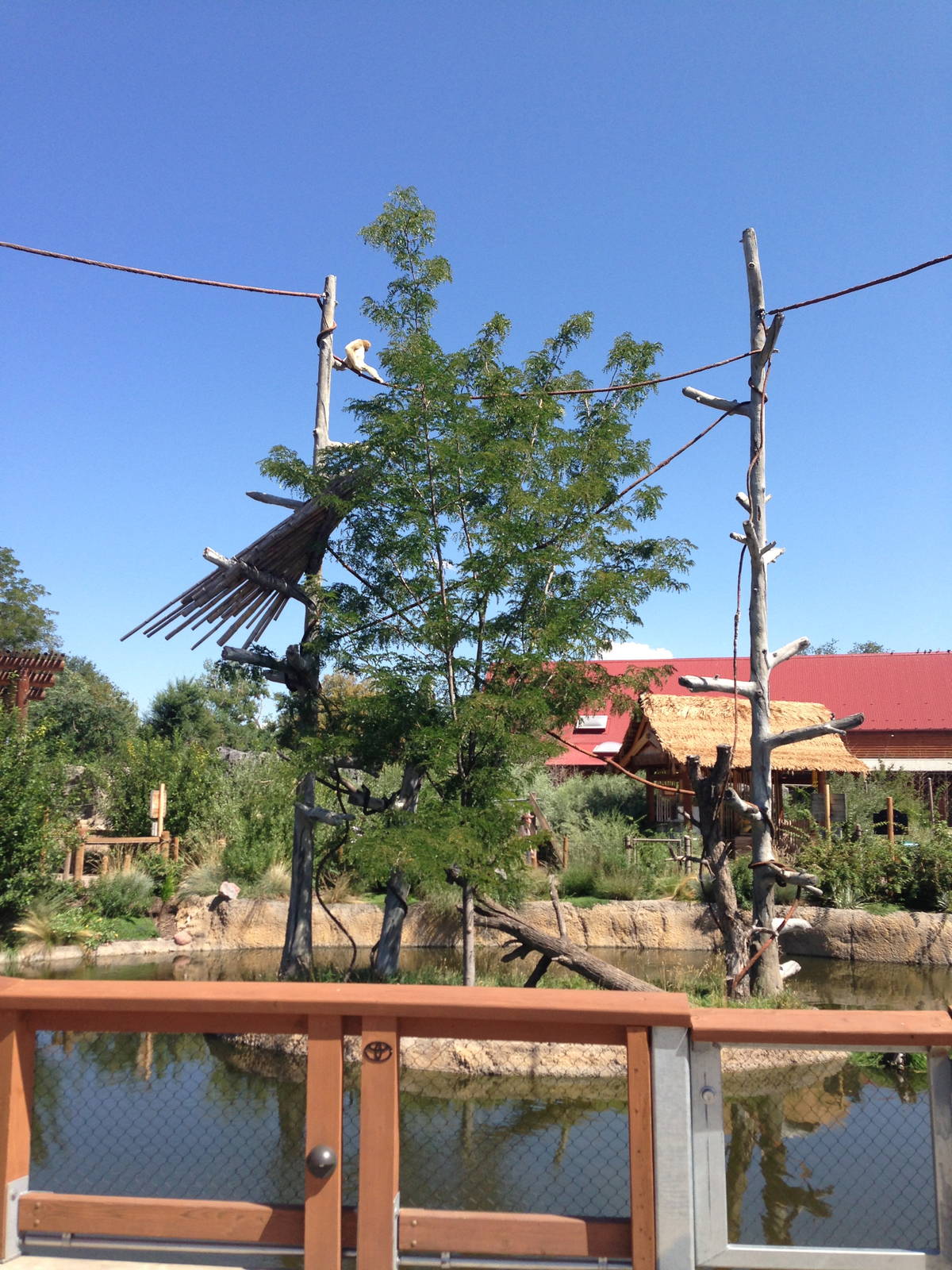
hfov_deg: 42.9
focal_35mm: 33
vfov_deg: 55.4
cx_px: 476
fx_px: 1210
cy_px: 635
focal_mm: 4.13
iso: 50
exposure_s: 1/951
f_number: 2.4
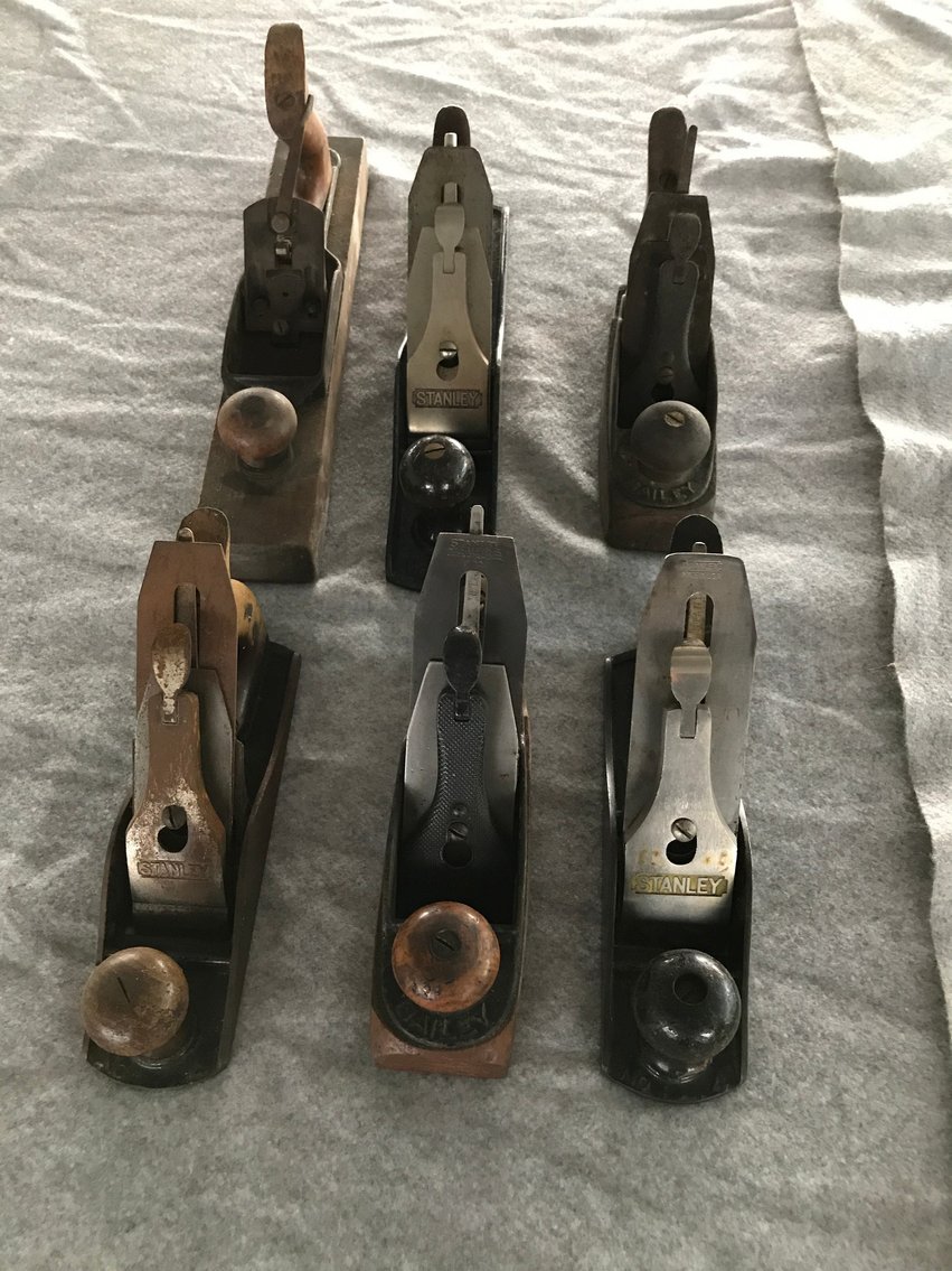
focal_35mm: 28
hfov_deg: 49.7
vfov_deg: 63.4
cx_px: 476
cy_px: 636
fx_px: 1027
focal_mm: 3.99
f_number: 1.8
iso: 100
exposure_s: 1/15
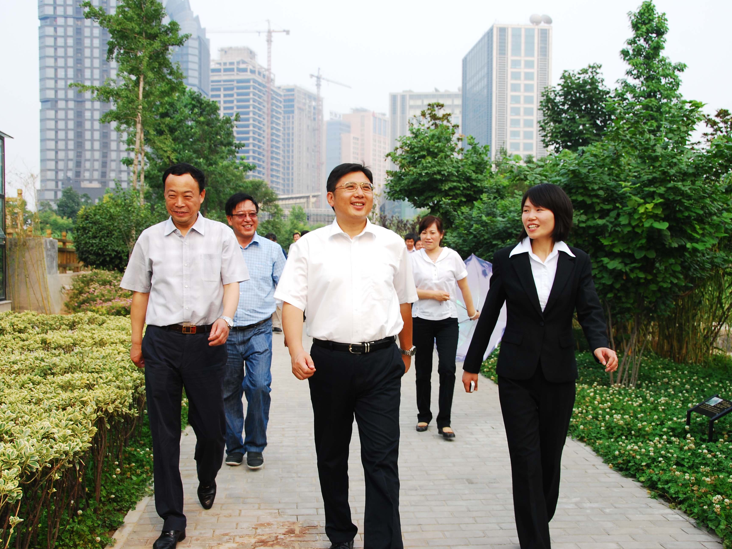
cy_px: 274
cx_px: 367
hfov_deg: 47.9
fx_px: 825
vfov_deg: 36.8
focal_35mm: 39
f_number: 8
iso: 200
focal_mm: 24
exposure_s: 1/250
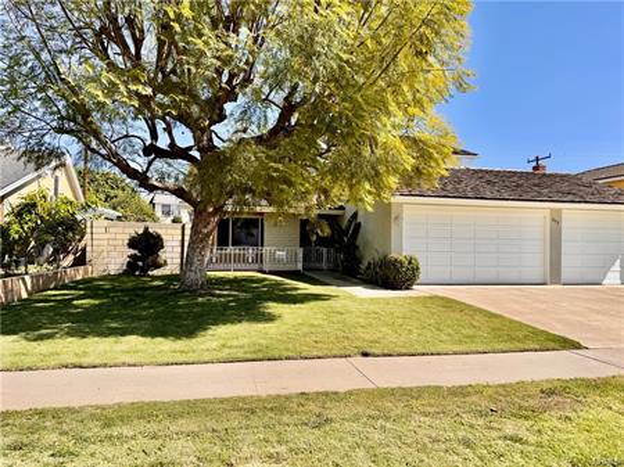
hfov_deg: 71.6
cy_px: 234
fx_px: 432
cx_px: 312
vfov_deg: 56.8
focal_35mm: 24
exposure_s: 1/3802
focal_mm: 6.76
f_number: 1.78
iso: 80
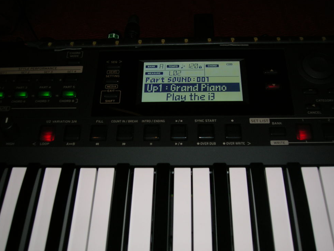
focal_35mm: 43
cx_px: 168
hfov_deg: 43.9
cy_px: 127
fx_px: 415
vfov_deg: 33.6
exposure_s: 1/60.1
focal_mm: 7
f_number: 3.1
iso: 50
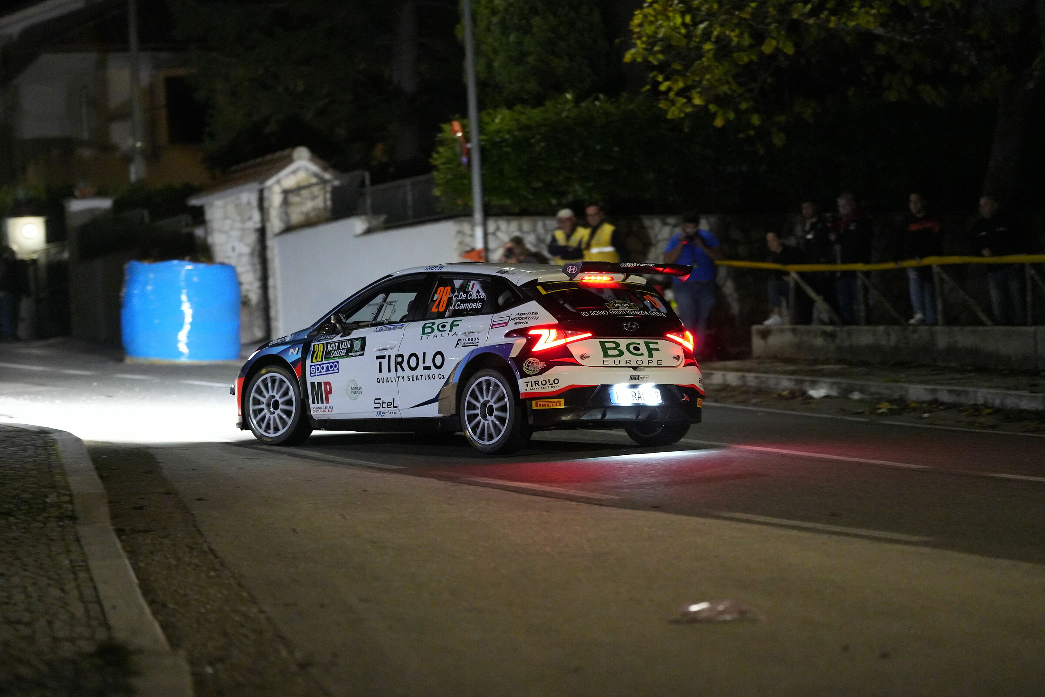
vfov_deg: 10.2
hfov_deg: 15.2
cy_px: 348
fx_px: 3918
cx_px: 522
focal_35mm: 135
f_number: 1.8
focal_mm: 135
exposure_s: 1/320
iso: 12800
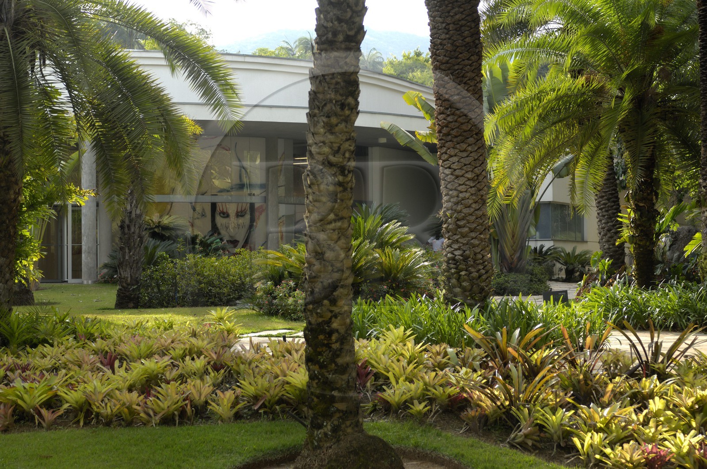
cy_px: 234
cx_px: 354
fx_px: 1412
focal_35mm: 72
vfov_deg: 18.9
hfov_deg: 28.1
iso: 100
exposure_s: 1/160
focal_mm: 48
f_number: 4.2
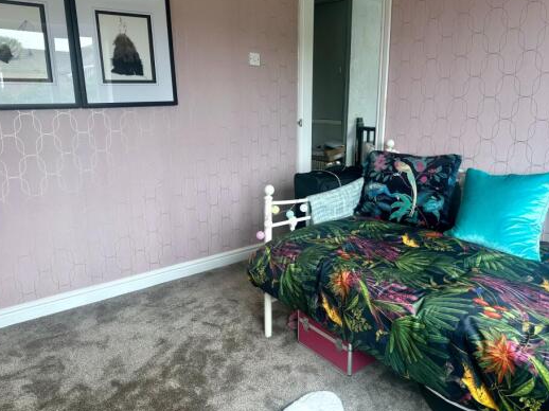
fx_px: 428
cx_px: 294
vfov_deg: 51.3
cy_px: 190
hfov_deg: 65.3
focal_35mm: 27
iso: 64
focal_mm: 6.86
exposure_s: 1/121
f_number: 1.78
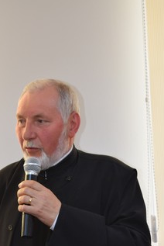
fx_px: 1063
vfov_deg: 13.0
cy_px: 228
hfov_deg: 8.8
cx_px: 37
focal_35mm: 156
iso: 900
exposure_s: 1/60
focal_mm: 55
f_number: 5.6
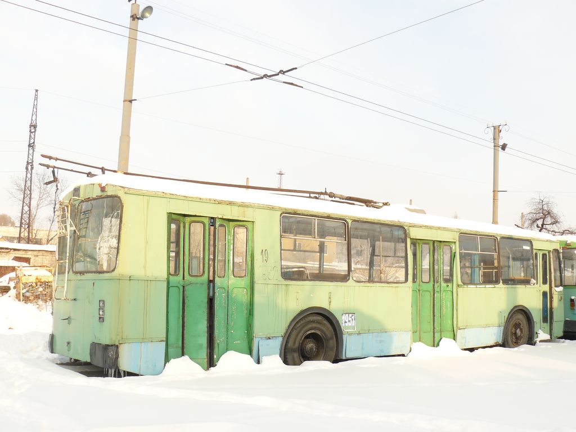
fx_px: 599
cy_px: 216
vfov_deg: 39.7
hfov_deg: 51.4
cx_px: 288
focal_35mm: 36
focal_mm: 6
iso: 100
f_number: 4
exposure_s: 1/200
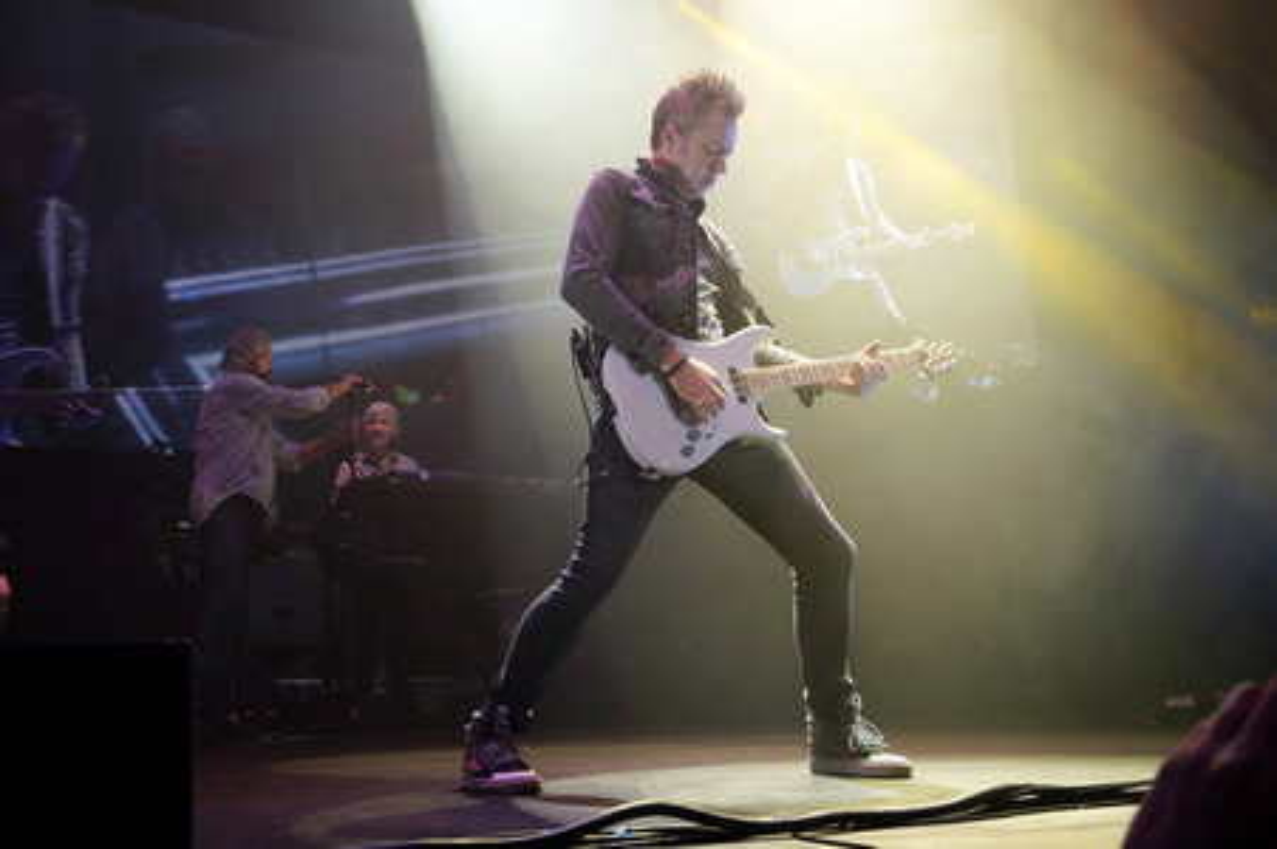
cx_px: 638
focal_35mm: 28
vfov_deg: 46.3
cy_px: 424
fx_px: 992
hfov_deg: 65.5
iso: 640
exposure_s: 1/400
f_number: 5
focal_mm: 28
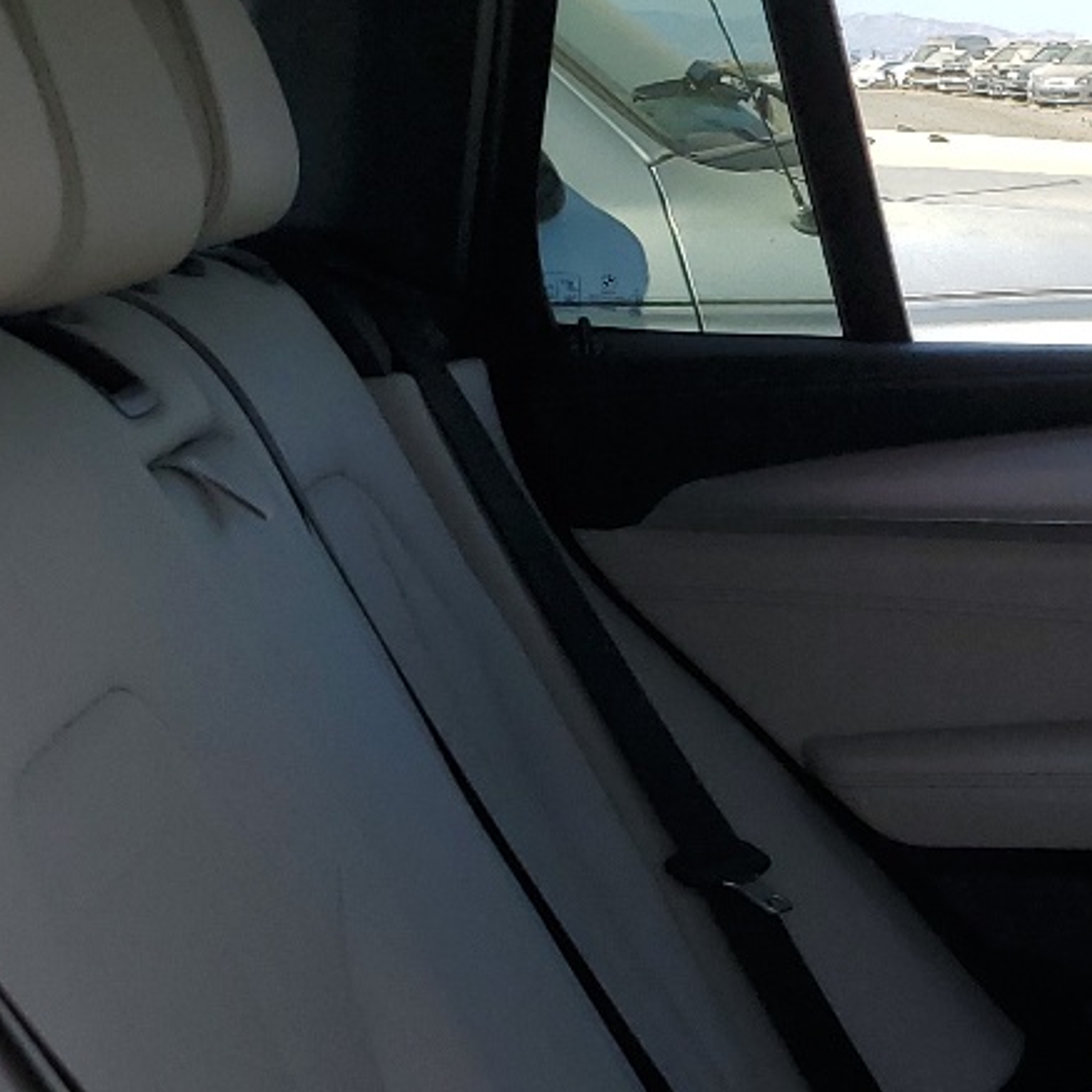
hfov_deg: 18.1
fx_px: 2998
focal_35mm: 84
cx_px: 1685
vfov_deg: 20.1
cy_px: 1072
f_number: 1.5
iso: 50
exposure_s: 1/1429
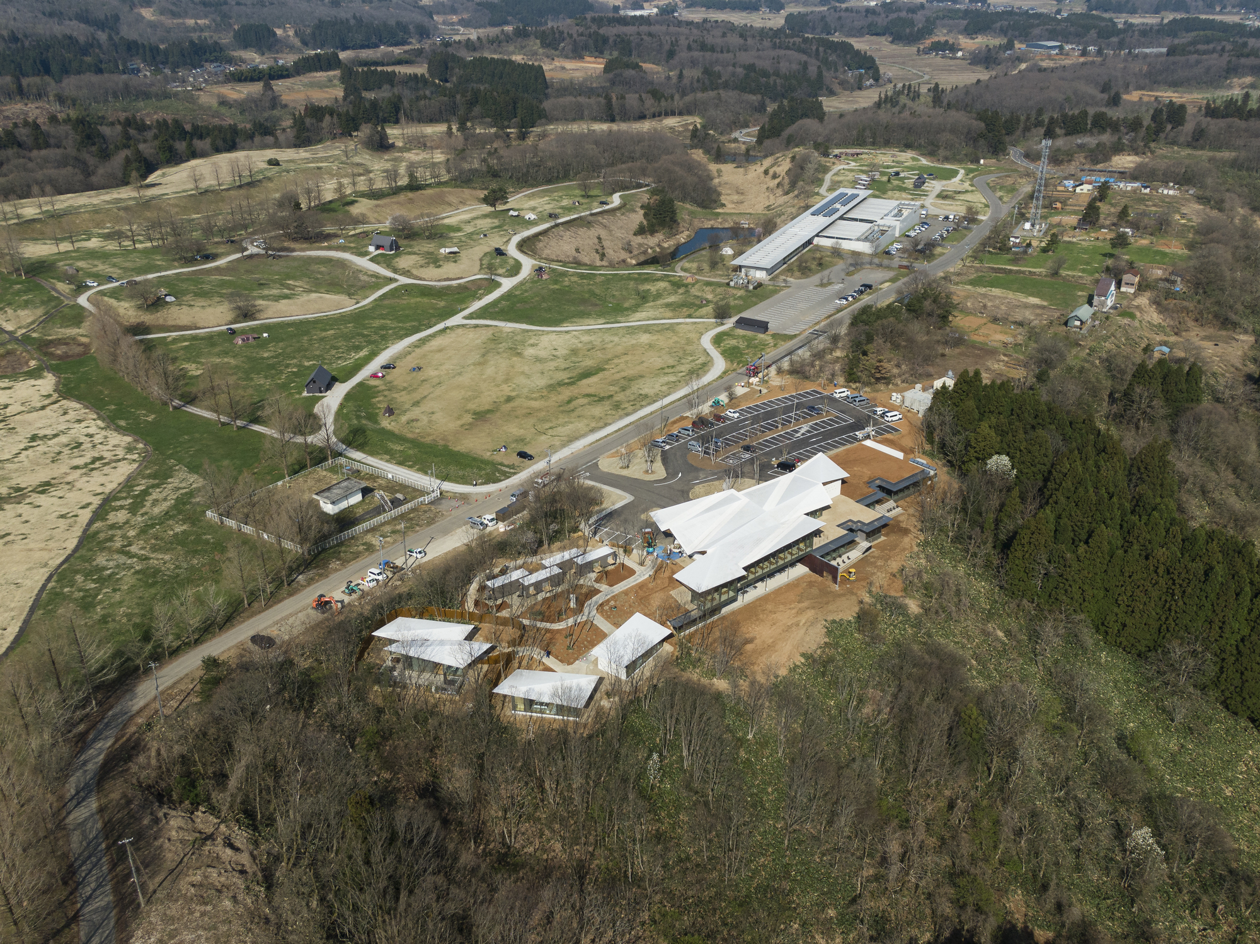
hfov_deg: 58.4
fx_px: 1128
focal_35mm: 31
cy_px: 472
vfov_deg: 45.4
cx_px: 630
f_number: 3.1
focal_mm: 5.33
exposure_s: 1/1250
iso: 100
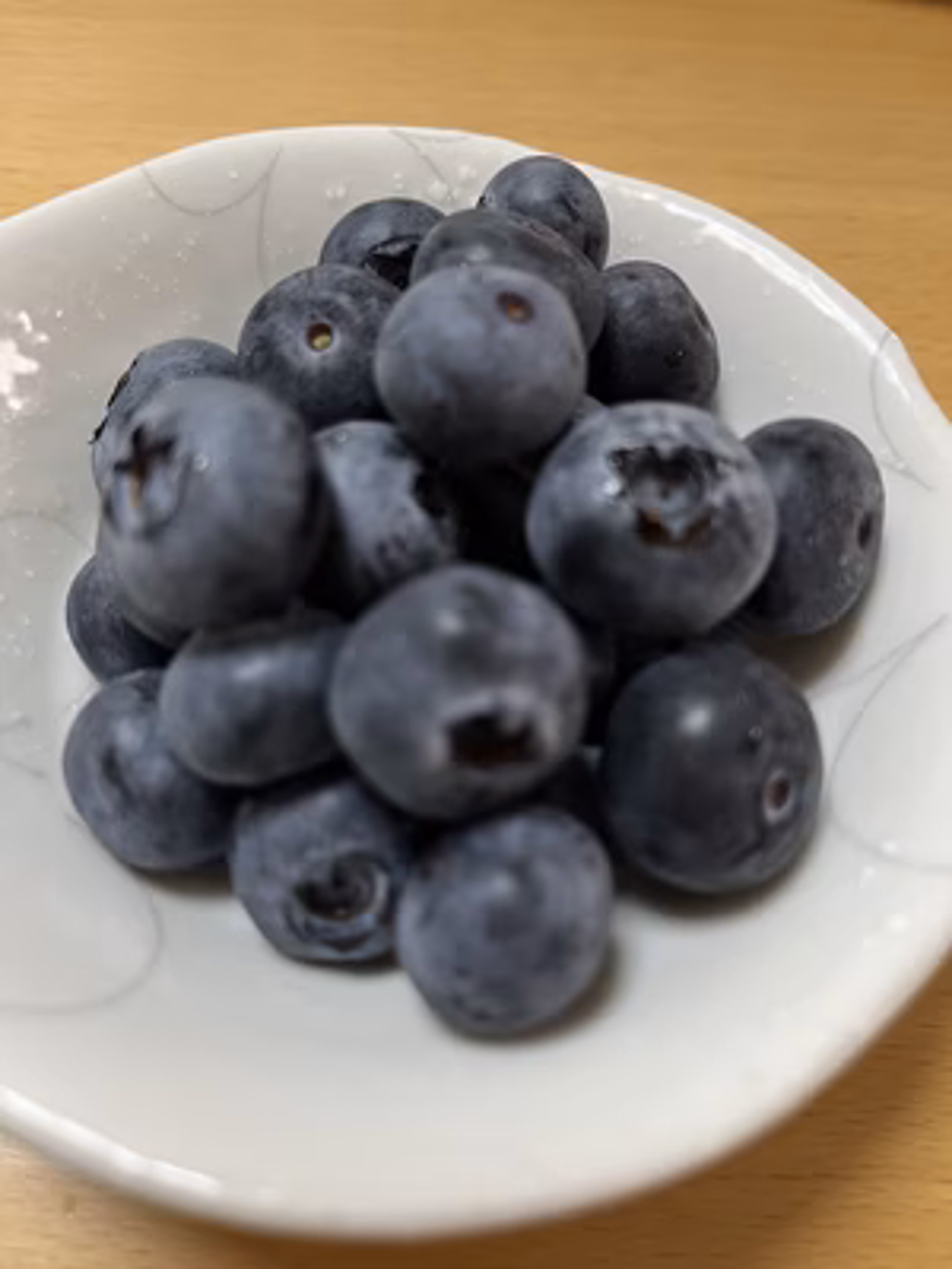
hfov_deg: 53.1
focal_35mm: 26
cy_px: 634
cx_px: 476
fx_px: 953
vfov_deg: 67.3
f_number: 1.6
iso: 80
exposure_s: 1/49
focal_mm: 5.1
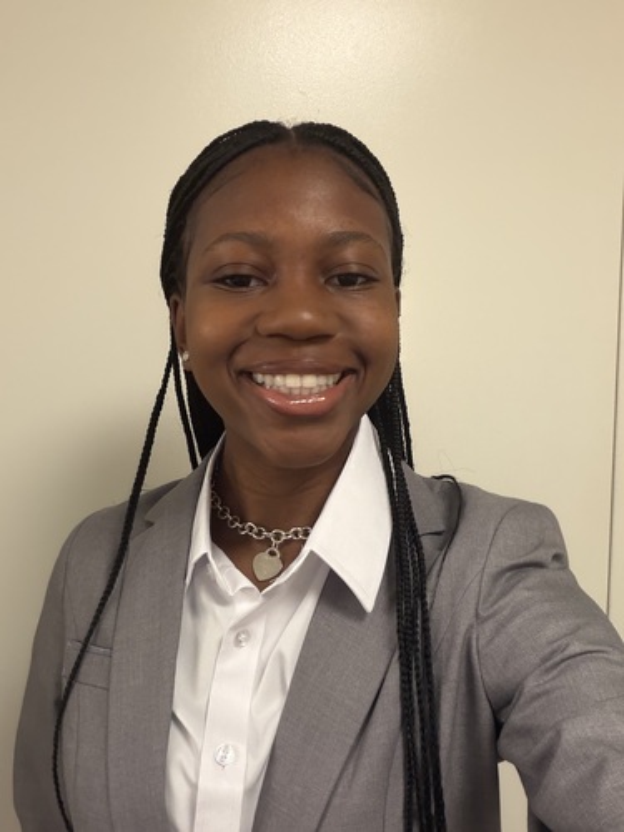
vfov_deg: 60.0
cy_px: 416
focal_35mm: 30
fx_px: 721
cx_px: 312
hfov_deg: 46.8
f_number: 1.9
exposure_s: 1/40
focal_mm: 2.71
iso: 250
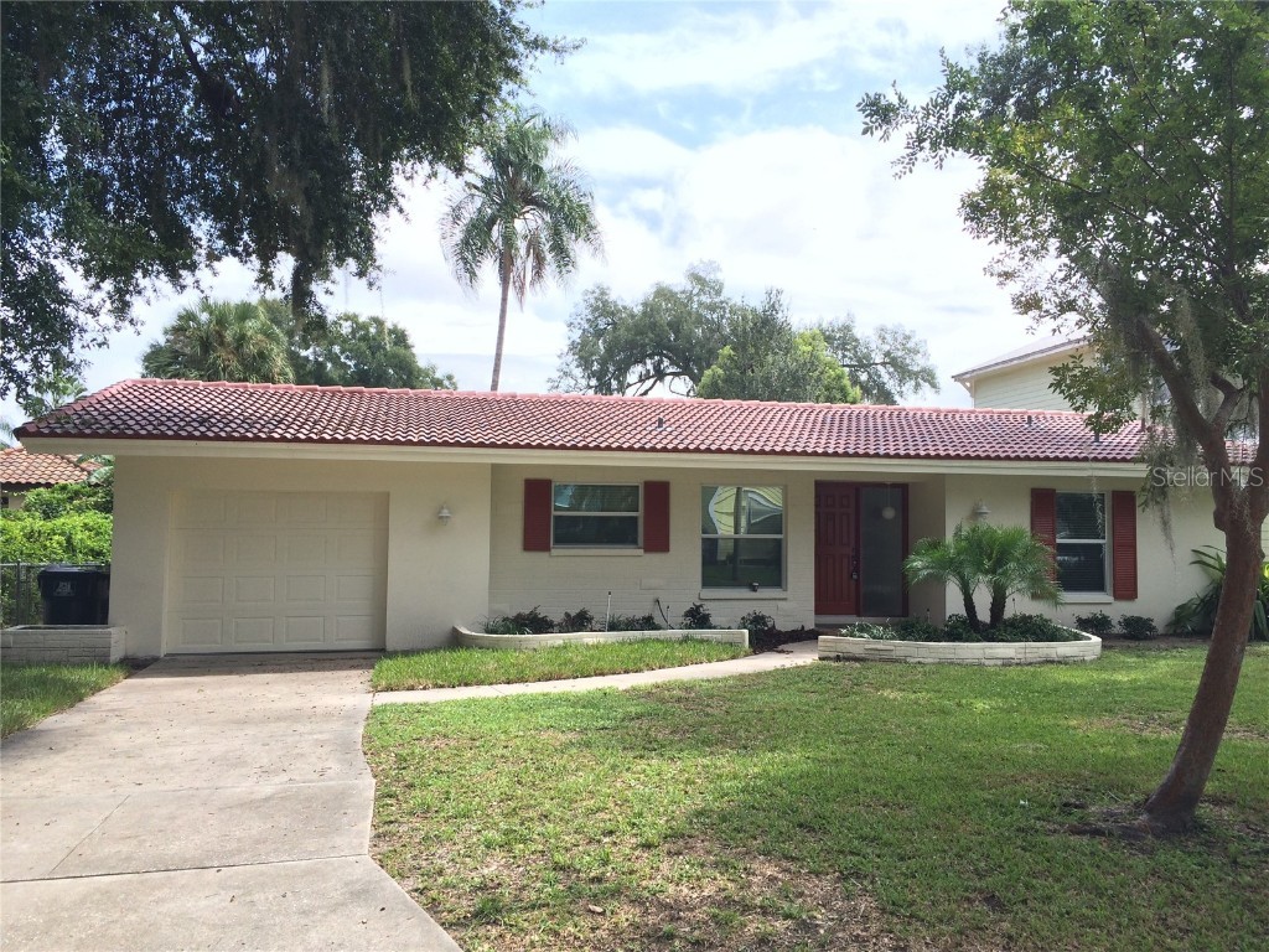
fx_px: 1063
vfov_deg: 48.2
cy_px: 476
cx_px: 634
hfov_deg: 61.7
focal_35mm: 29
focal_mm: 4.15
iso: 32
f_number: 2.2
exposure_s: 1/873
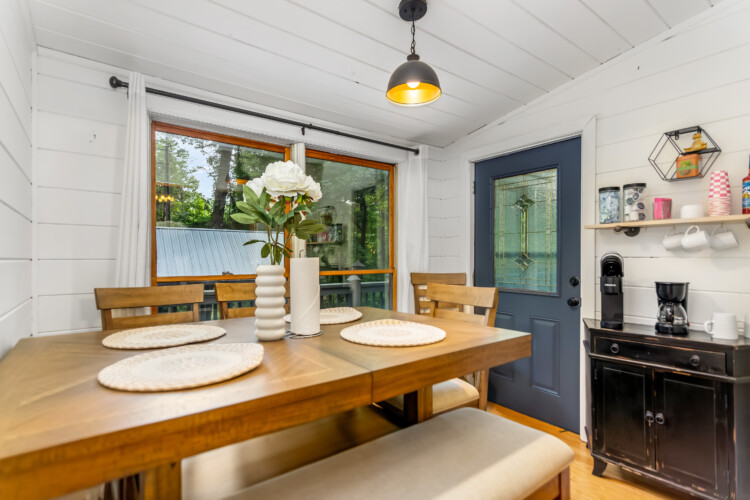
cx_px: 375
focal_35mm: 16
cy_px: 250
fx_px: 344
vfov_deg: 72.1
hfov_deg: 95.0
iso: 450
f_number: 2.8
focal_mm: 11
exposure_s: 1/60
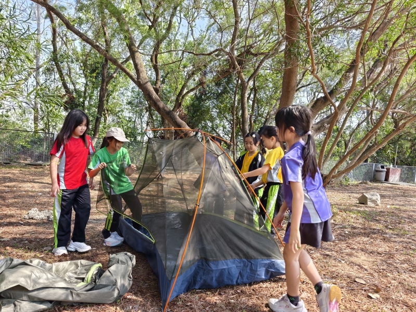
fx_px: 276
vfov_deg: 58.9
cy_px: 156
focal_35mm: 23
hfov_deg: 73.9
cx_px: 208
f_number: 1.75
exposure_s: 1/1009
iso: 50
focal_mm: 8.67
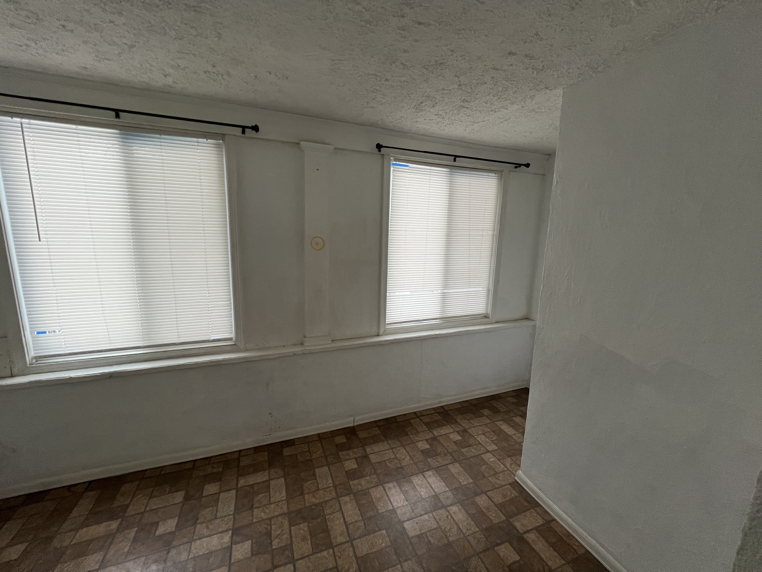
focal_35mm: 13
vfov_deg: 89.9
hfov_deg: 106.2
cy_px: 286
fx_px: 286
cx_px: 381
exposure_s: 1/121
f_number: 1.8
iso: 160
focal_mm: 1.57
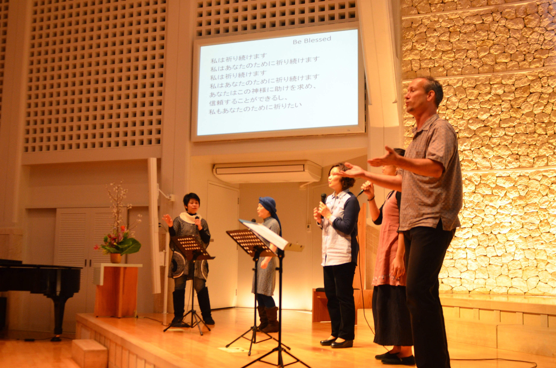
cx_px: 278
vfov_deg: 30.7
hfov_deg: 45.0
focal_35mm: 44
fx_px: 670
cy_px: 184
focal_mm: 29
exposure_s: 1/125
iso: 800
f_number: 2.8
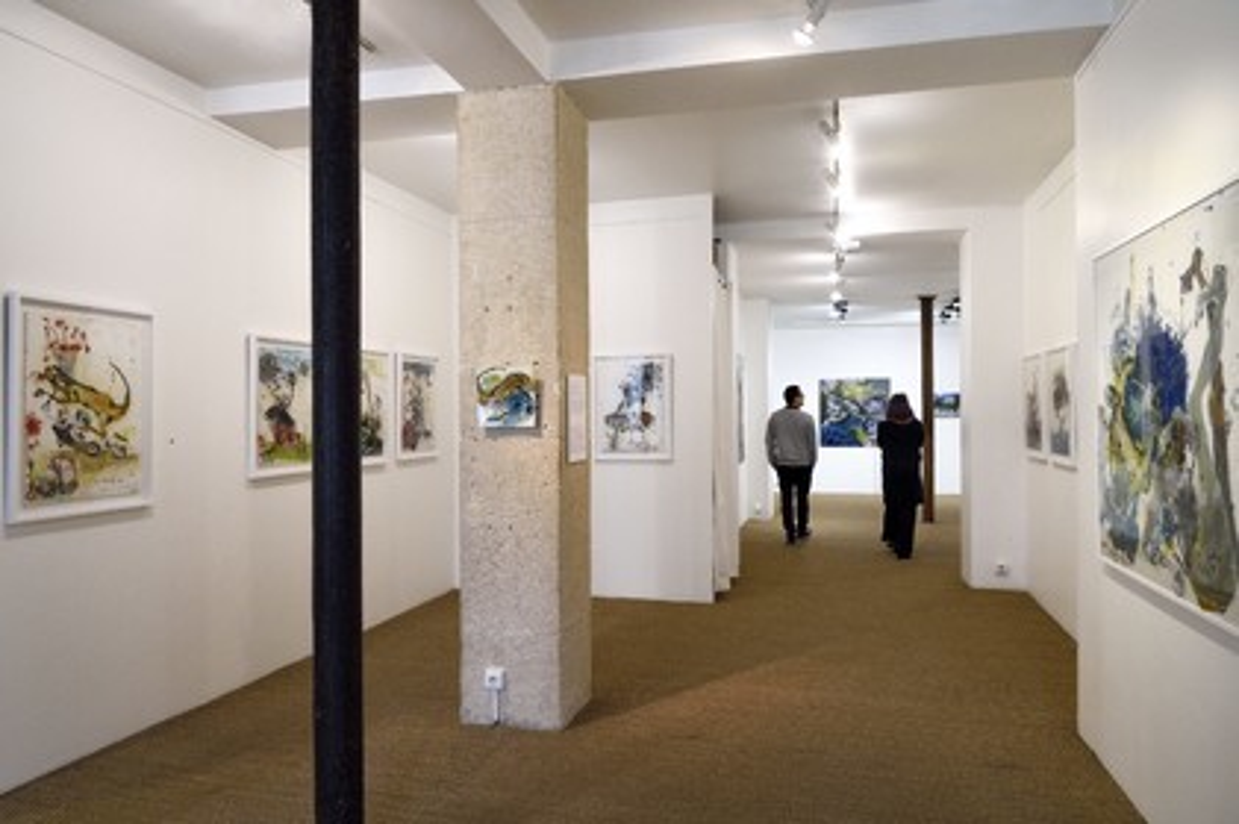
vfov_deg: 53.1
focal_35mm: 24
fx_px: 825
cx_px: 620
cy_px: 412
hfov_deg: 73.8
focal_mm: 24
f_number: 14
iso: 800
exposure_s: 1/15
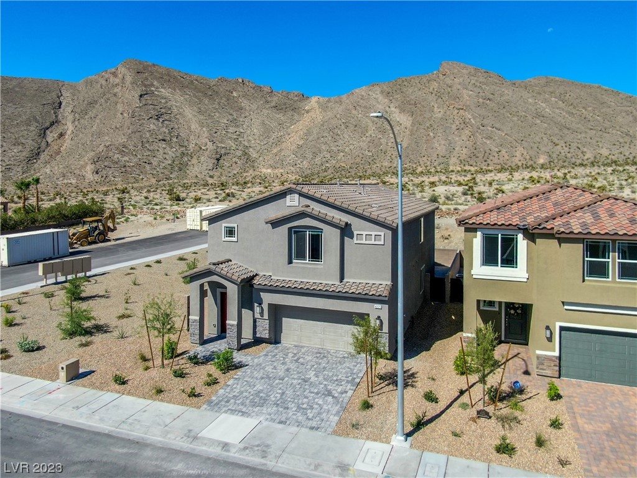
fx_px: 442
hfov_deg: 71.6
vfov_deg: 56.8
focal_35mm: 24
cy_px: 239
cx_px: 318
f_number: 2.8
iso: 100
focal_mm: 4.39
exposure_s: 1/1600
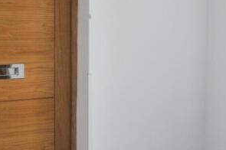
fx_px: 326
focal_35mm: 52
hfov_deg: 38.2
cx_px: 120
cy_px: 43
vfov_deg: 25.7
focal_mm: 10
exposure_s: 1/50
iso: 200
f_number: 4
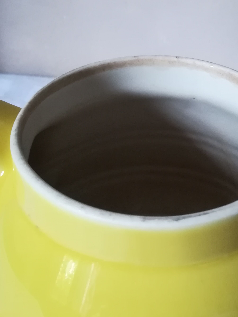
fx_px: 394
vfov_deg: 42.6
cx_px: 178
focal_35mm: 43
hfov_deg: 33.0
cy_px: 83
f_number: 2.2
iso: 500
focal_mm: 3.83
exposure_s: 1/24
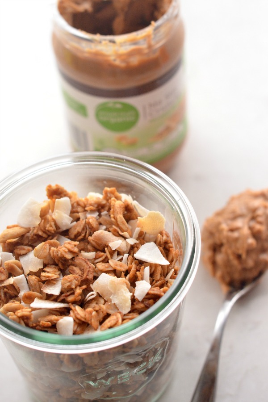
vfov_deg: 27.0
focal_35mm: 75
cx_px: 134
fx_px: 837
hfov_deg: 18.2
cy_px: 201
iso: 2000
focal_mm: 50
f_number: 3.5
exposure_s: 1/400
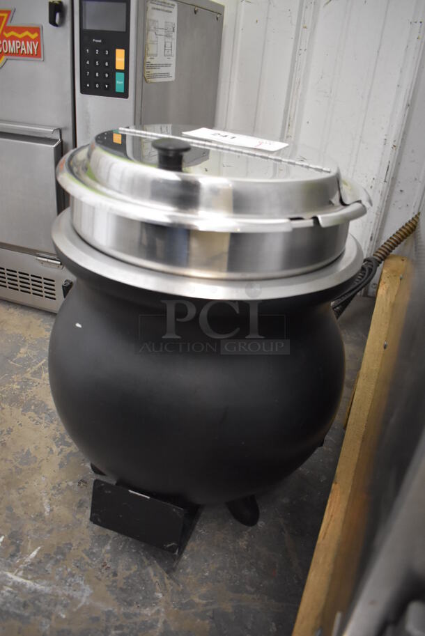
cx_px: 212
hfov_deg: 48.0
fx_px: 477
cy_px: 318
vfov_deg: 67.3
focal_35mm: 27
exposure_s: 1/125
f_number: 3.5
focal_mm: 18
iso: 2200
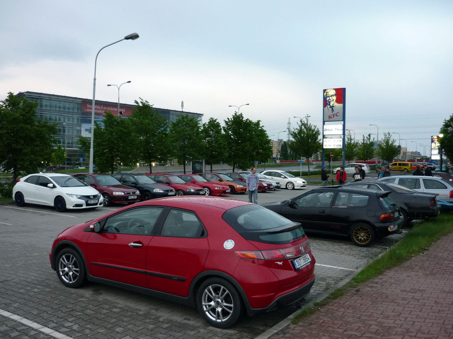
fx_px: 432
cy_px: 170
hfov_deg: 55.4
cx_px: 226
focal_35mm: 33
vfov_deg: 42.9
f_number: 2.8
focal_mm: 5.5
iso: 200
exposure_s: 1/25
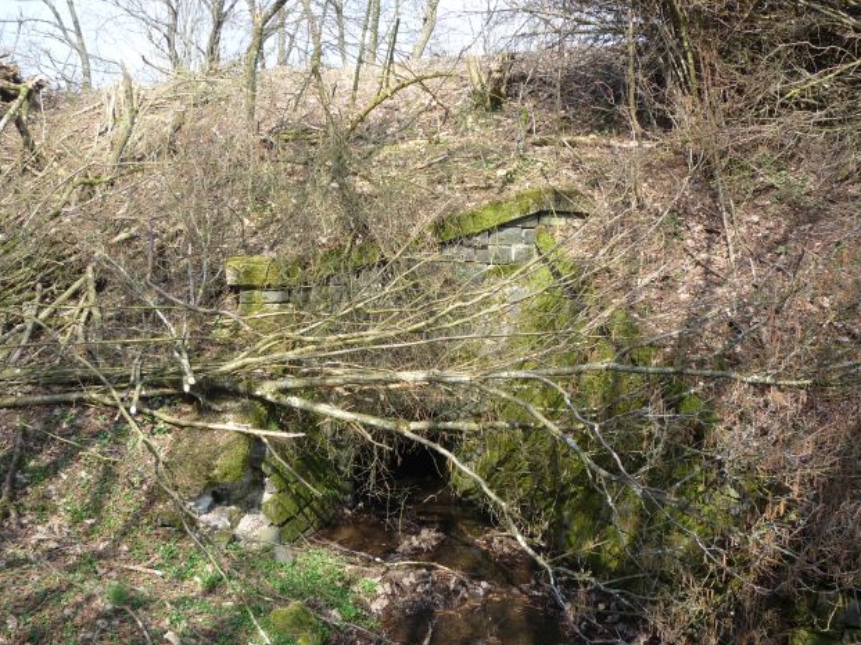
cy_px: 327
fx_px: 820
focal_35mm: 33
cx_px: 426
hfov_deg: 55.4
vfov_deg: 42.9
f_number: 4
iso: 100
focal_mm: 5.2
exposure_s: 1/160
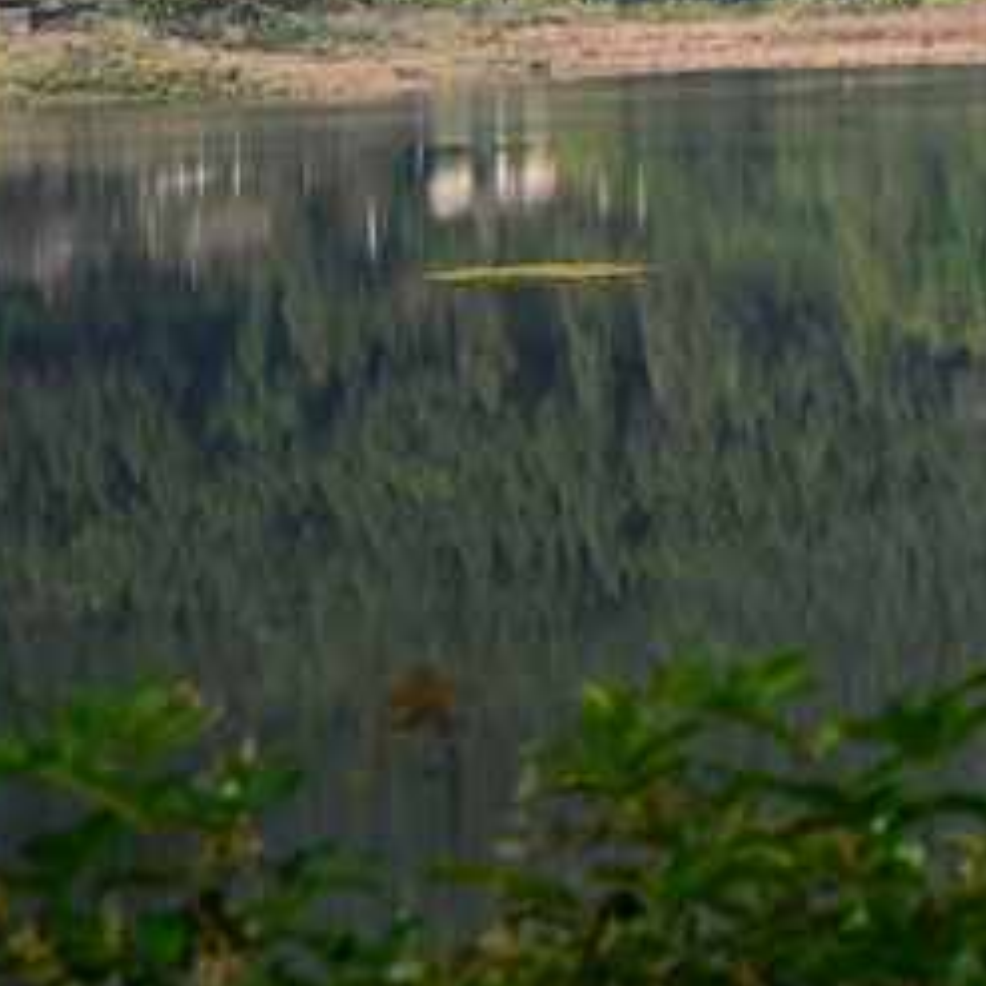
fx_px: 7573
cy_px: -571
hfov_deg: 7.4
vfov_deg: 7.3
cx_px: 1190
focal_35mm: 235
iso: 280
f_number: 8
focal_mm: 57
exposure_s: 1/250
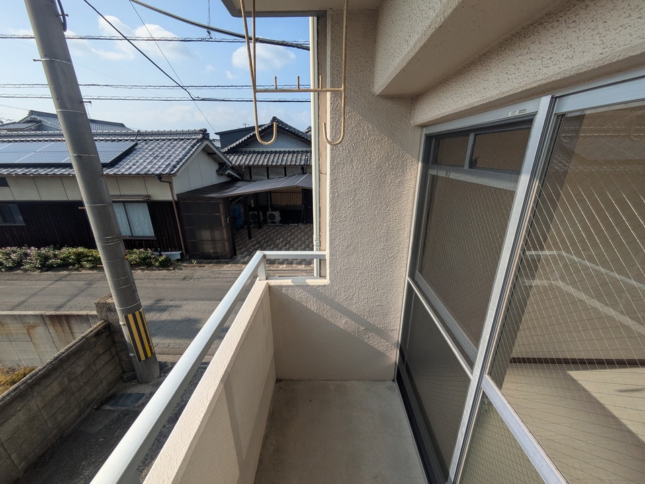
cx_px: 322
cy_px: 242
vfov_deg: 85.7
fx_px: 261
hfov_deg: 102.1
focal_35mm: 14
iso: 46
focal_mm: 1.83
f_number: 2.2
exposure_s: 1/1553
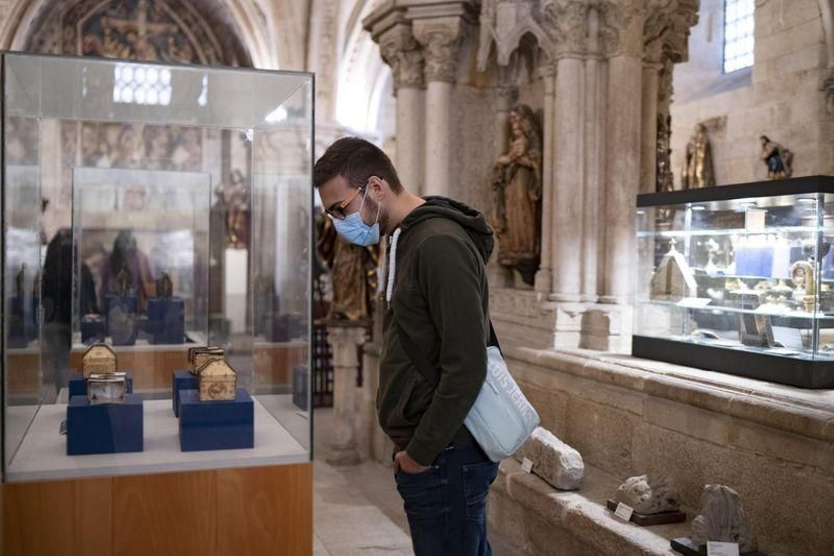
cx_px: 417
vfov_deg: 37.8
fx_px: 811
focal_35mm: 35
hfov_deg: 54.4
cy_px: 278
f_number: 2
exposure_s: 1/80
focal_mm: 35
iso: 2000
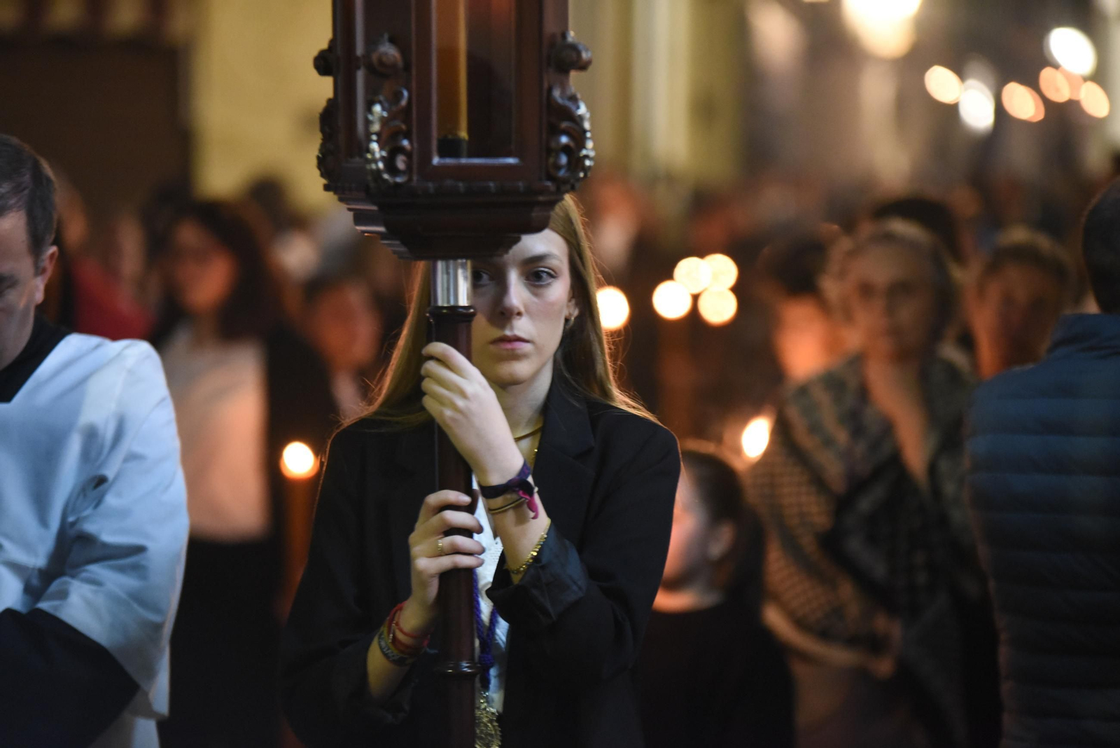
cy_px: 374
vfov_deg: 8.6
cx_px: 560
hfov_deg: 12.8
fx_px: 4979
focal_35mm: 160
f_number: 2.8
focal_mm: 160
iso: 7200
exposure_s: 1/60
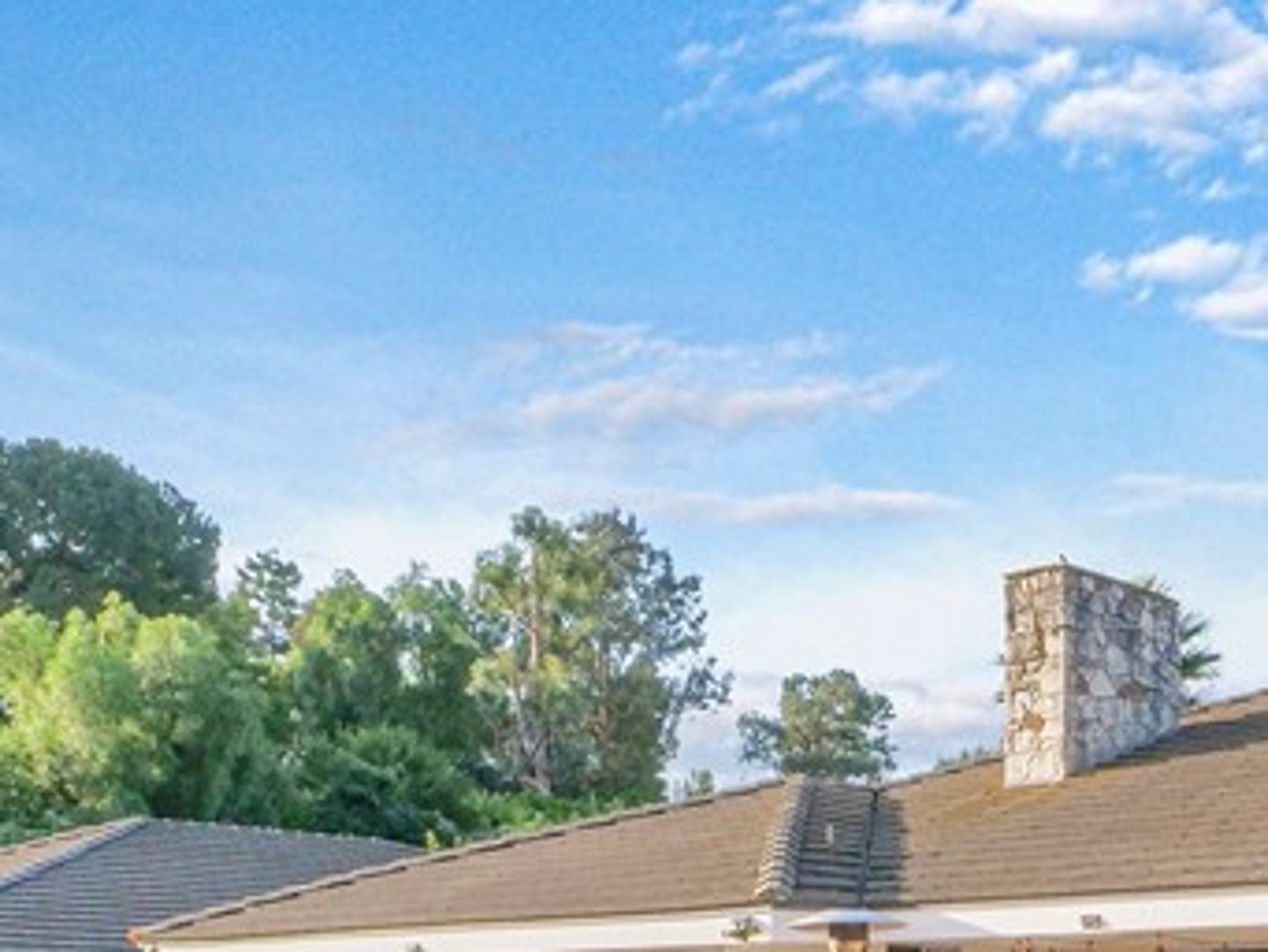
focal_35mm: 54
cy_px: 1086
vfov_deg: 24.9
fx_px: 1979
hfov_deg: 32.6
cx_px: 1279
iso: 640
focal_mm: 9
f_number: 14
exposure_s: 1/200
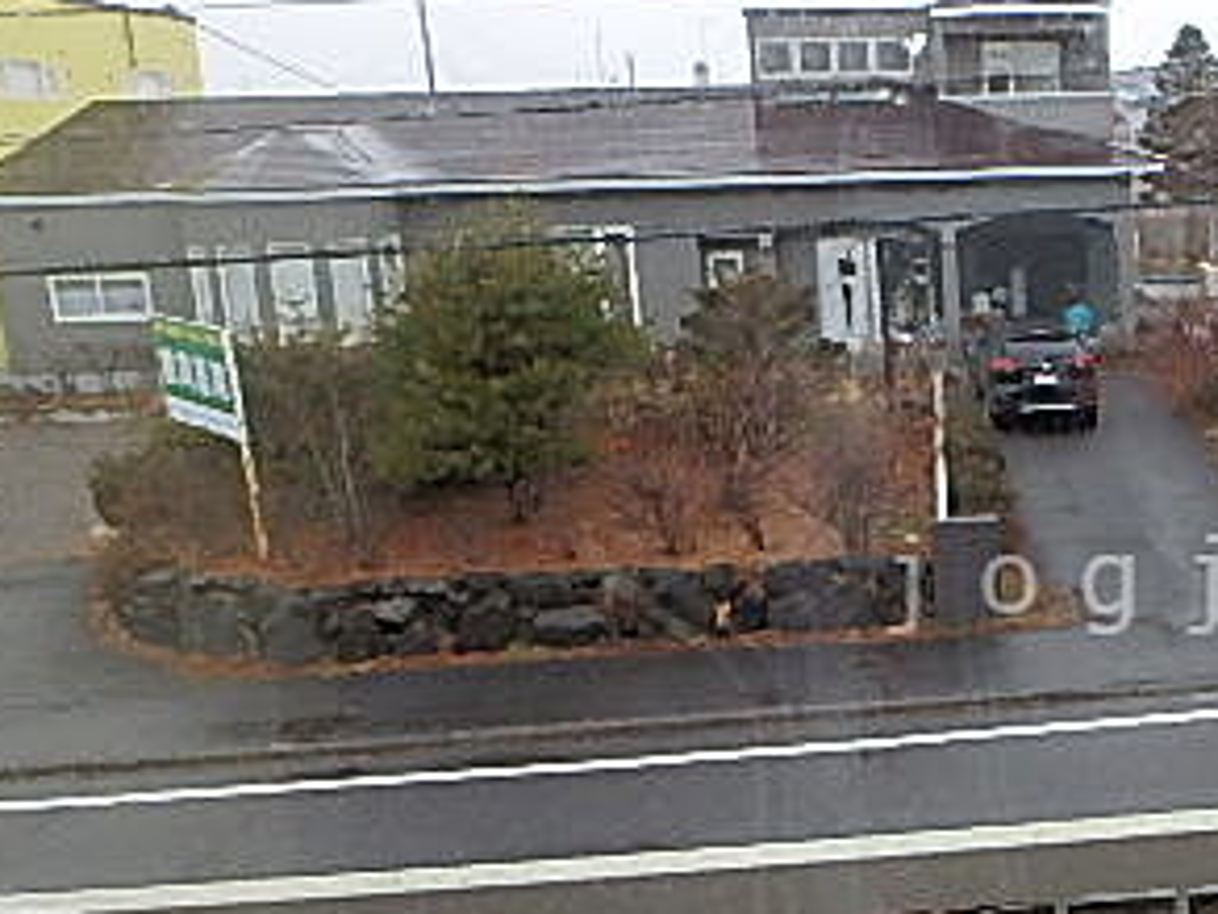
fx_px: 1619
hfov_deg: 37.5
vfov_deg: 31.3
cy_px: 584
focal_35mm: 46
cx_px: 1172
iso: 320
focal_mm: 3.7
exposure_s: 1/30
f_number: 3.5
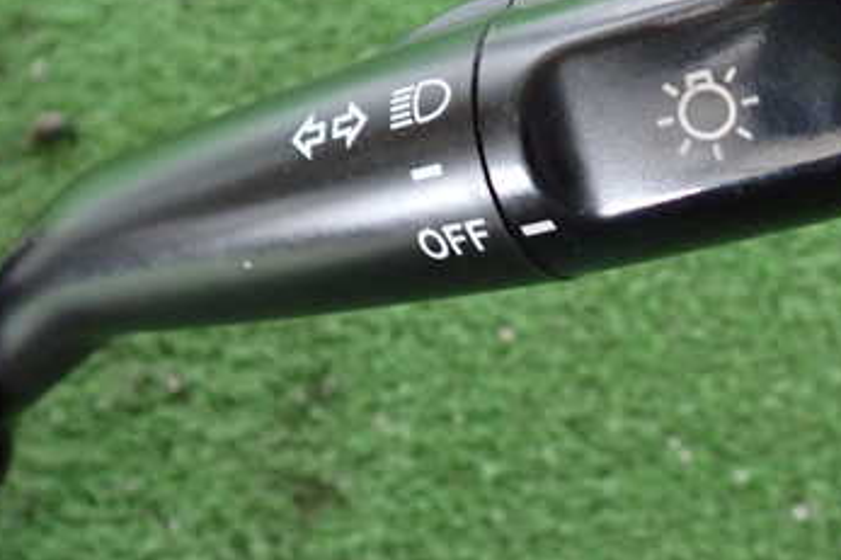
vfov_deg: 24.9
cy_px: 201
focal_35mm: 54
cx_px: 400
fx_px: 1261
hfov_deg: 36.9
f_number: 2.3
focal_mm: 5.4
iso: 800
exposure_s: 1/30
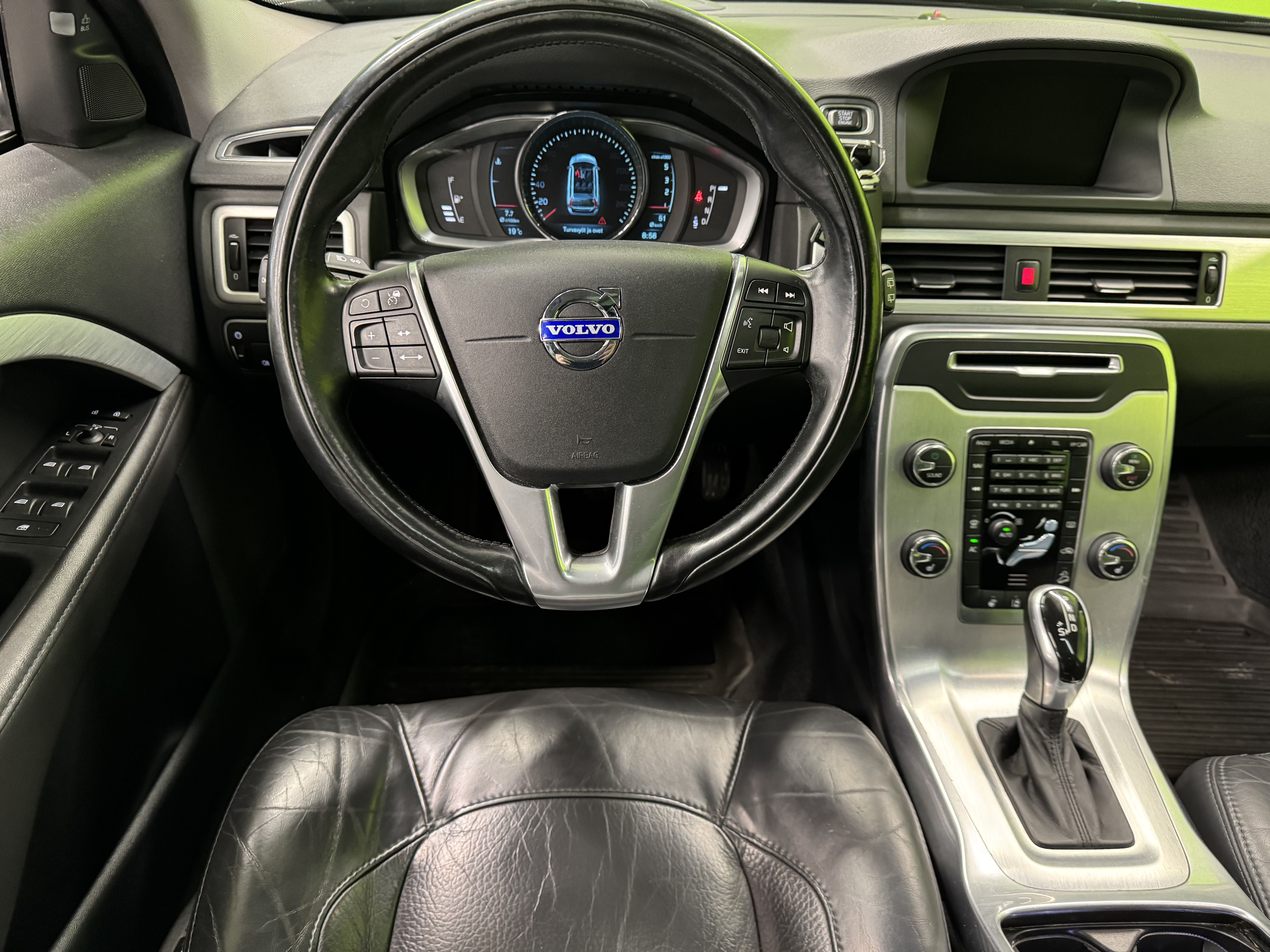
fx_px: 881
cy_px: 476
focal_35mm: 24
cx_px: 635
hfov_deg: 71.6
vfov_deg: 56.8
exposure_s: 1/33
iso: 640
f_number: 1.78
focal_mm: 6.76
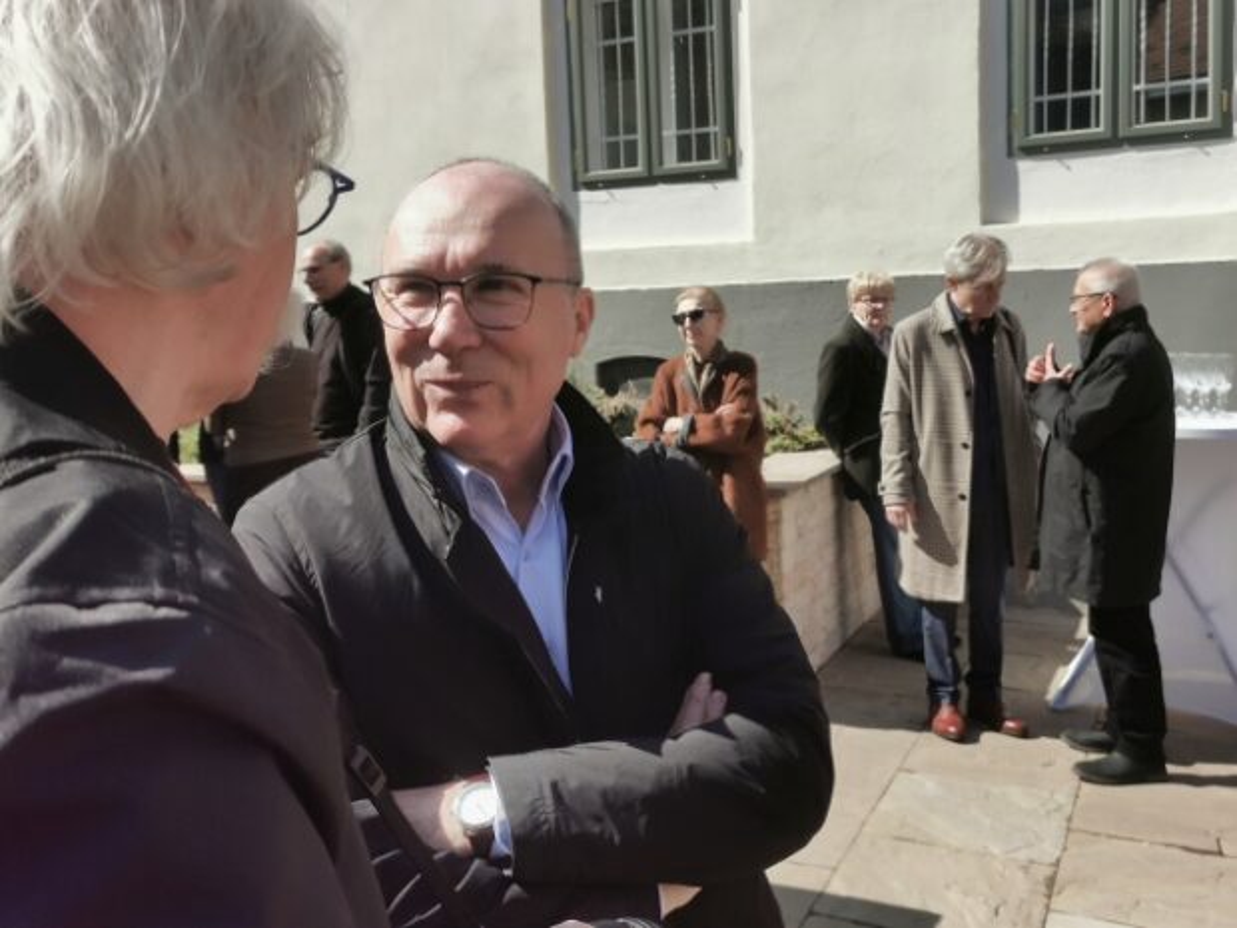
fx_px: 1286
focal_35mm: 36
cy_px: 464
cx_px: 618
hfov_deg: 51.4
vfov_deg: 39.7
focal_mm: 5.56
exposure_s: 1/2770
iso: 50
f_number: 1.6
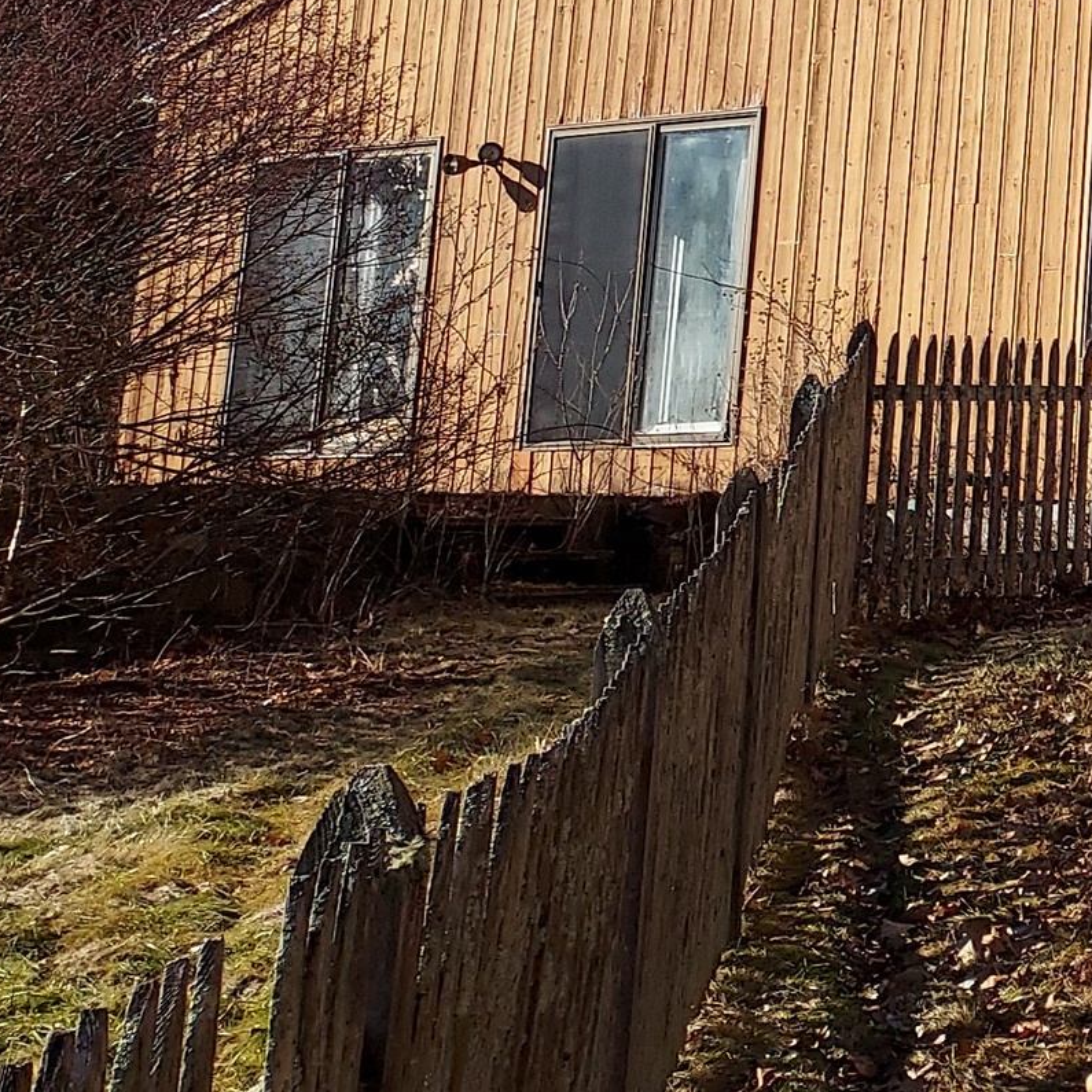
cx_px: 2005
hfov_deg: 17.1
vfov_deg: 20.3
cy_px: -51
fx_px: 2927
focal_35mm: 82
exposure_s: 1/856
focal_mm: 4.6
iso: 40
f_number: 1.8
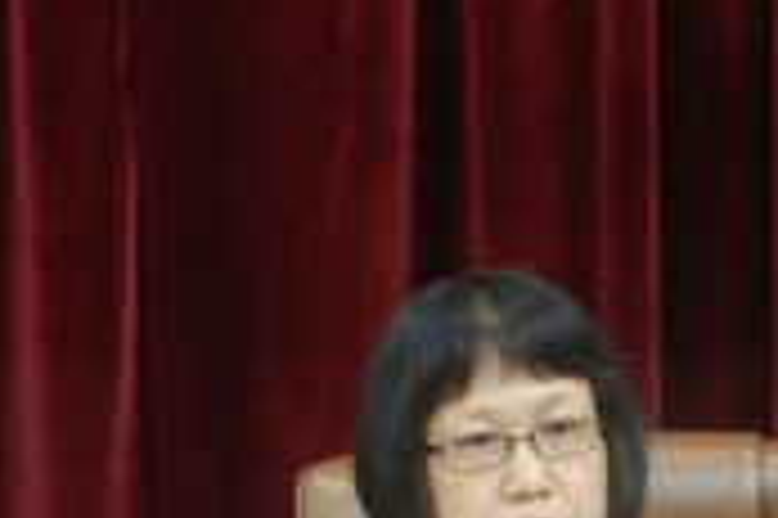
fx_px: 4059
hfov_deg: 10.9
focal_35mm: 188
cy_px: 622
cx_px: 535
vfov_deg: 7.2
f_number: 4.8
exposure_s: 1/13
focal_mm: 14.1
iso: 400
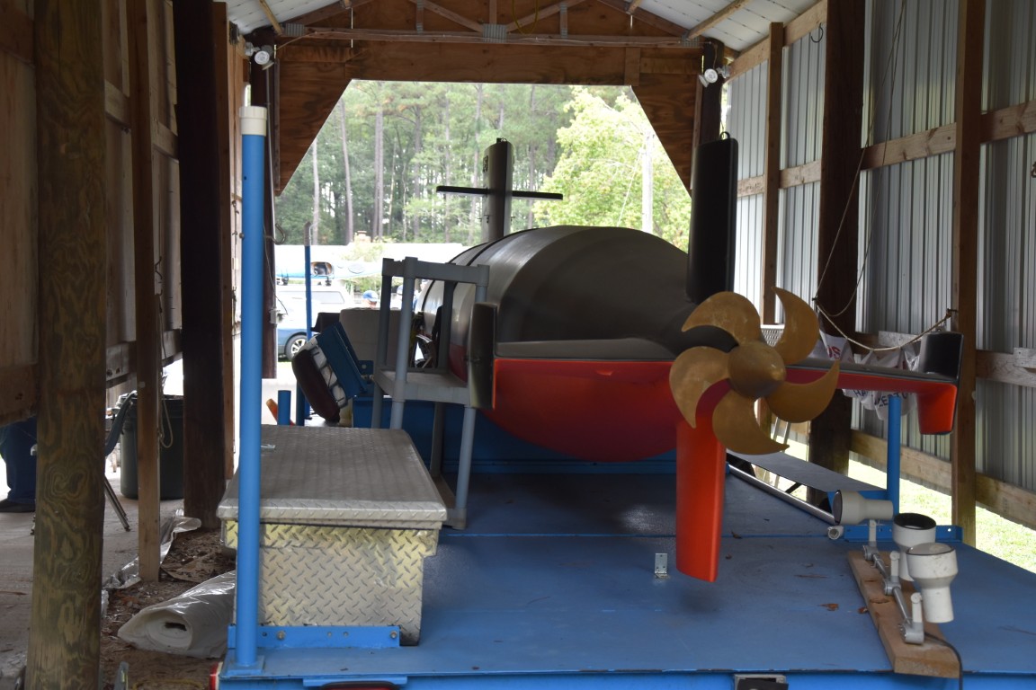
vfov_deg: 25.8
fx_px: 1511
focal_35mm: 52
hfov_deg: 37.9
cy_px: 345
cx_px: 518
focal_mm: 35
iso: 400
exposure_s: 1/100
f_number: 5
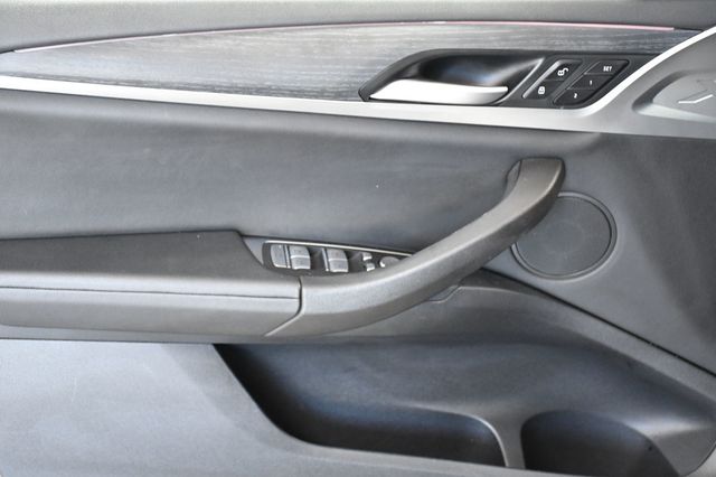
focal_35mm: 67
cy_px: 238
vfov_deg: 20.3
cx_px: 358
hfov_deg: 30.1
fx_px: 1332
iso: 2500
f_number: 4.5
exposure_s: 1/80
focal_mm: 45
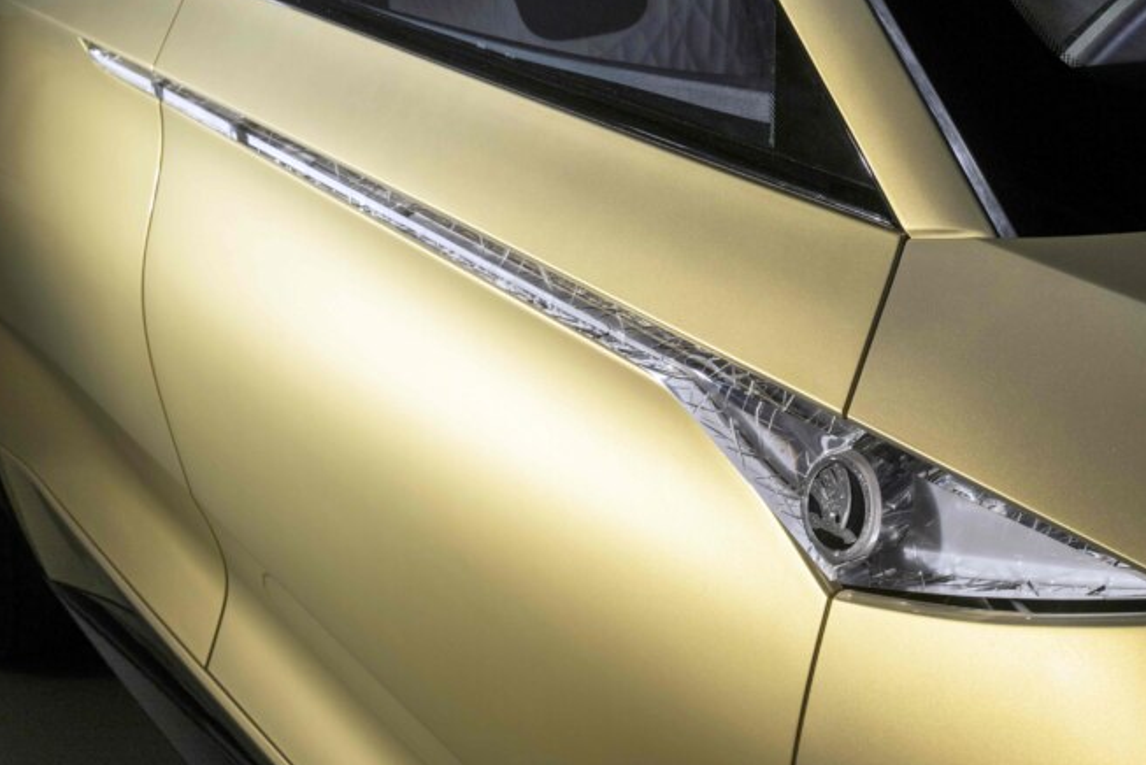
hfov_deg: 30.0
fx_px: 2134
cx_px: 658
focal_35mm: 67
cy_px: 372
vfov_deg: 20.3
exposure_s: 1/15
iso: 400
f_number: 14
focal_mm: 57
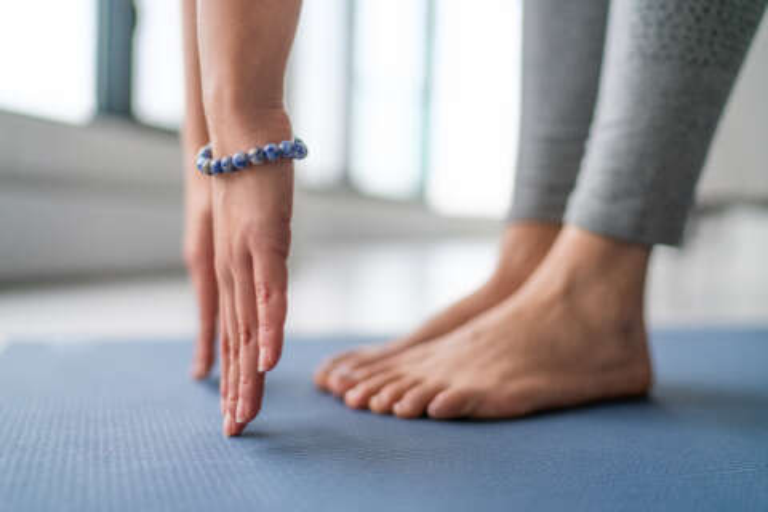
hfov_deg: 54.4
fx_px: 747
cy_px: 256
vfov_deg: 37.9
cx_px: 384
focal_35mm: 35
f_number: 1.6
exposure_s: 1/200
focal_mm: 35
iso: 400
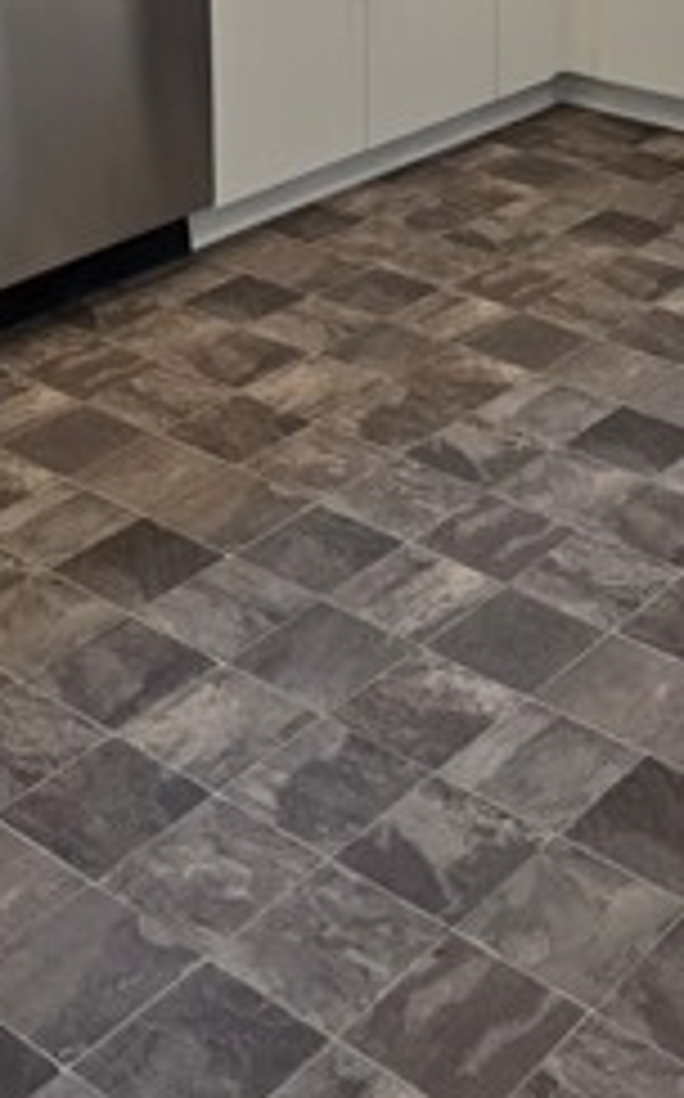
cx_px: 585
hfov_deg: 20.0
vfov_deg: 27.7
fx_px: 1913
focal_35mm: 64
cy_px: -252
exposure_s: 1/120
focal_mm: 5.4
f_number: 1.8
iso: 40
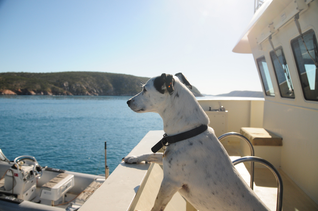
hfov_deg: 67.4
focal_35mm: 27
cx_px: 159
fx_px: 238
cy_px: 106
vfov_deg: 47.8
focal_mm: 18
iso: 400
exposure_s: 1/1250
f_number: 5
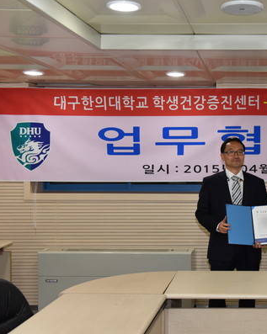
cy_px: 166
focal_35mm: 54
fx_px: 534
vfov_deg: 34.8
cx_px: 248
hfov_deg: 26.9
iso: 800
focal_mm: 38
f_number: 5
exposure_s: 1/100
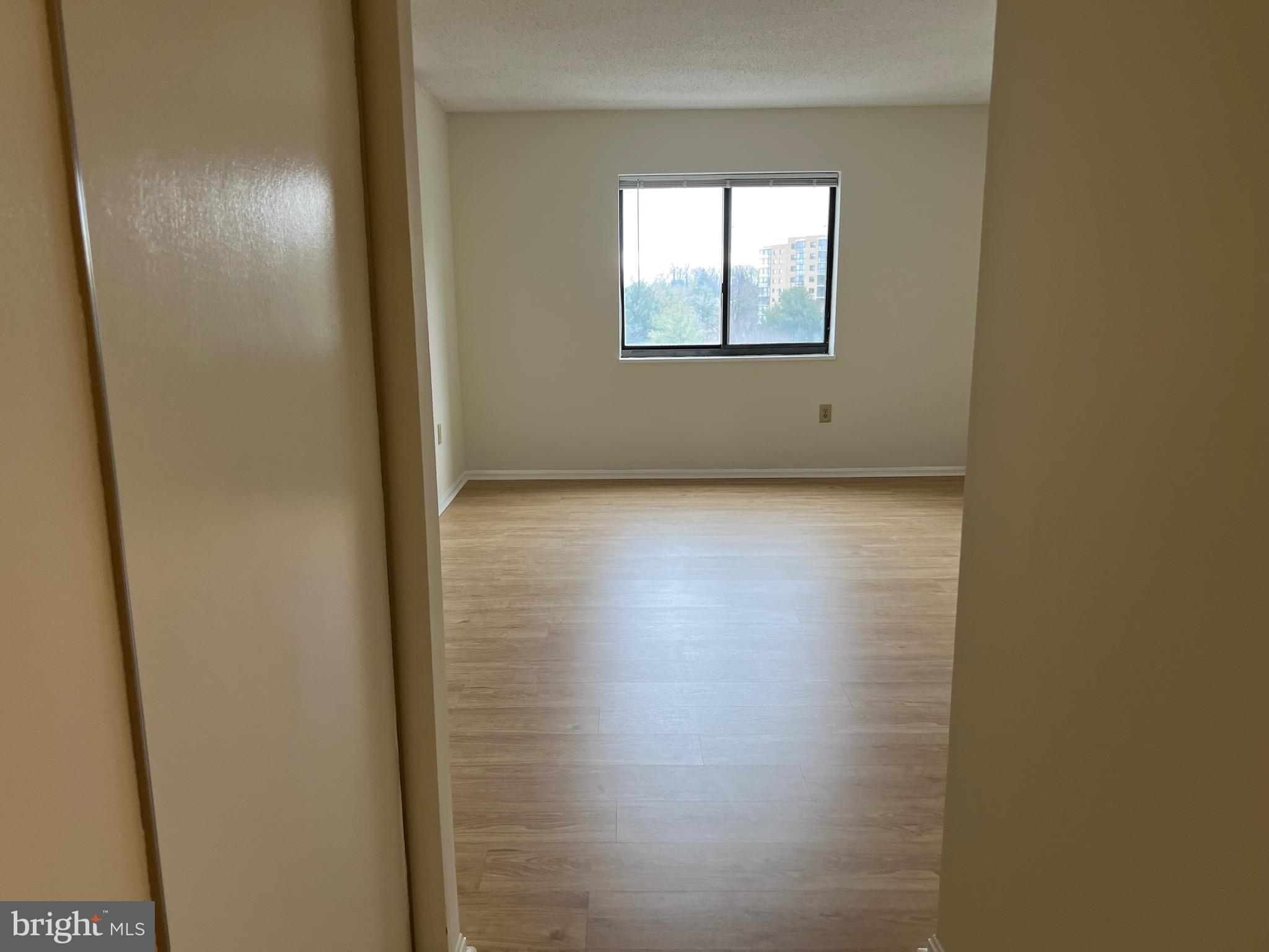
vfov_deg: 53.1
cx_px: 634
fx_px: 953
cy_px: 476
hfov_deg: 67.3
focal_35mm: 26
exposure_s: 1/120
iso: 100
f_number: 1.5
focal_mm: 5.7
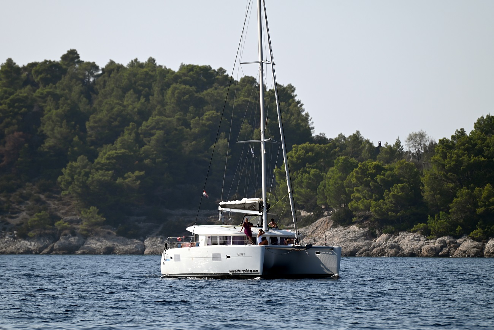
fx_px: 4117
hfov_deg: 6.9
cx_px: 247
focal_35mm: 300
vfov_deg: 4.6
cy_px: 165
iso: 160
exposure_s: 1/1000
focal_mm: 300
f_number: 5.6
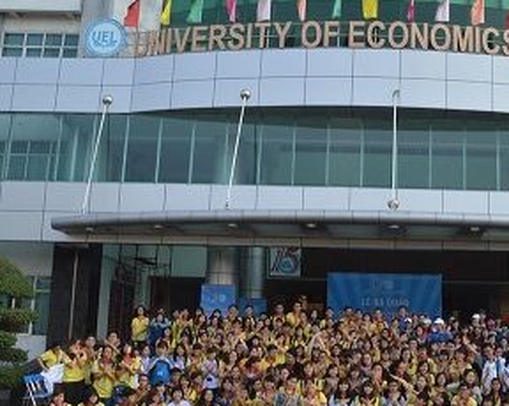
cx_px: 428
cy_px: 235
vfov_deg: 34.0
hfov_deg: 39.8
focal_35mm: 44
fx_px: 662
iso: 400
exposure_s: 1/250
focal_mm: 18
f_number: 13
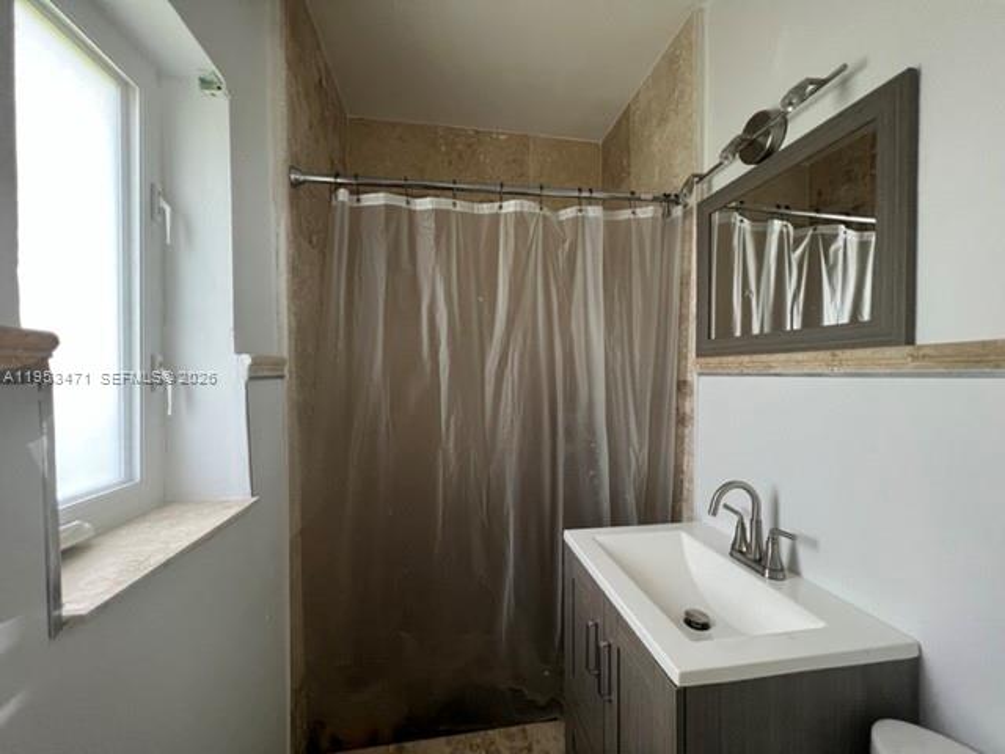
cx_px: 502
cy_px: 377
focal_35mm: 13
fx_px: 377
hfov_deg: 106.2
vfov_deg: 89.9
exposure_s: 1/60
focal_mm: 1.57
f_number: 1.8
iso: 320
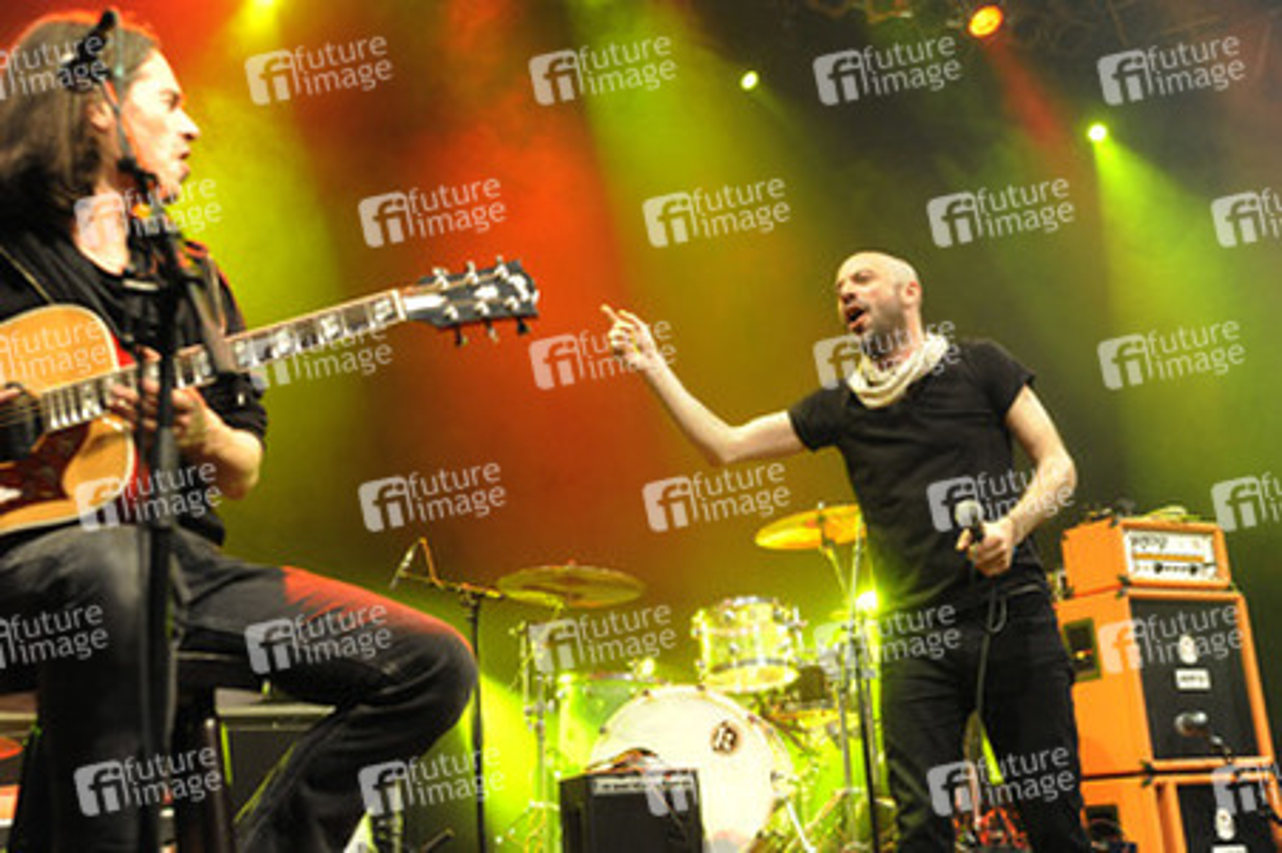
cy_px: 426
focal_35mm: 42
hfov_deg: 46.4
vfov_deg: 31.8
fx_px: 1495
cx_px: 641
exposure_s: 1/100
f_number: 4
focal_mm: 42
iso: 4000
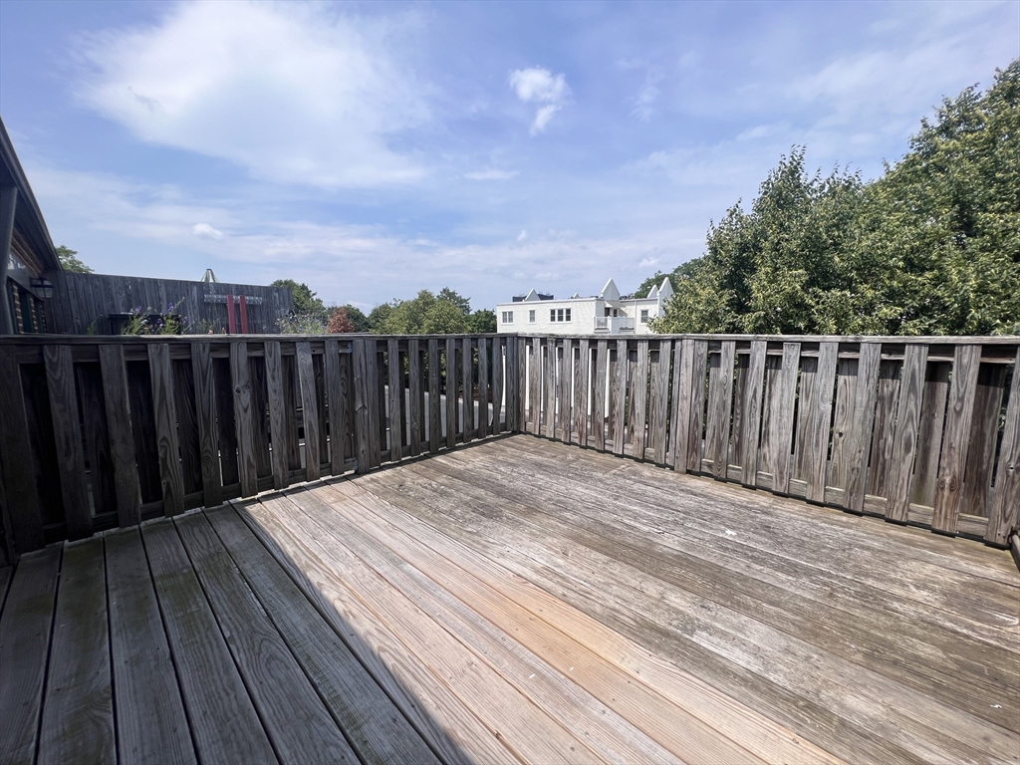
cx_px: 510
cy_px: 382
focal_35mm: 13
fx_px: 383
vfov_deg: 89.9
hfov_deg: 106.2
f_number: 1.8
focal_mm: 1.57
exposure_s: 1/1845
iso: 32
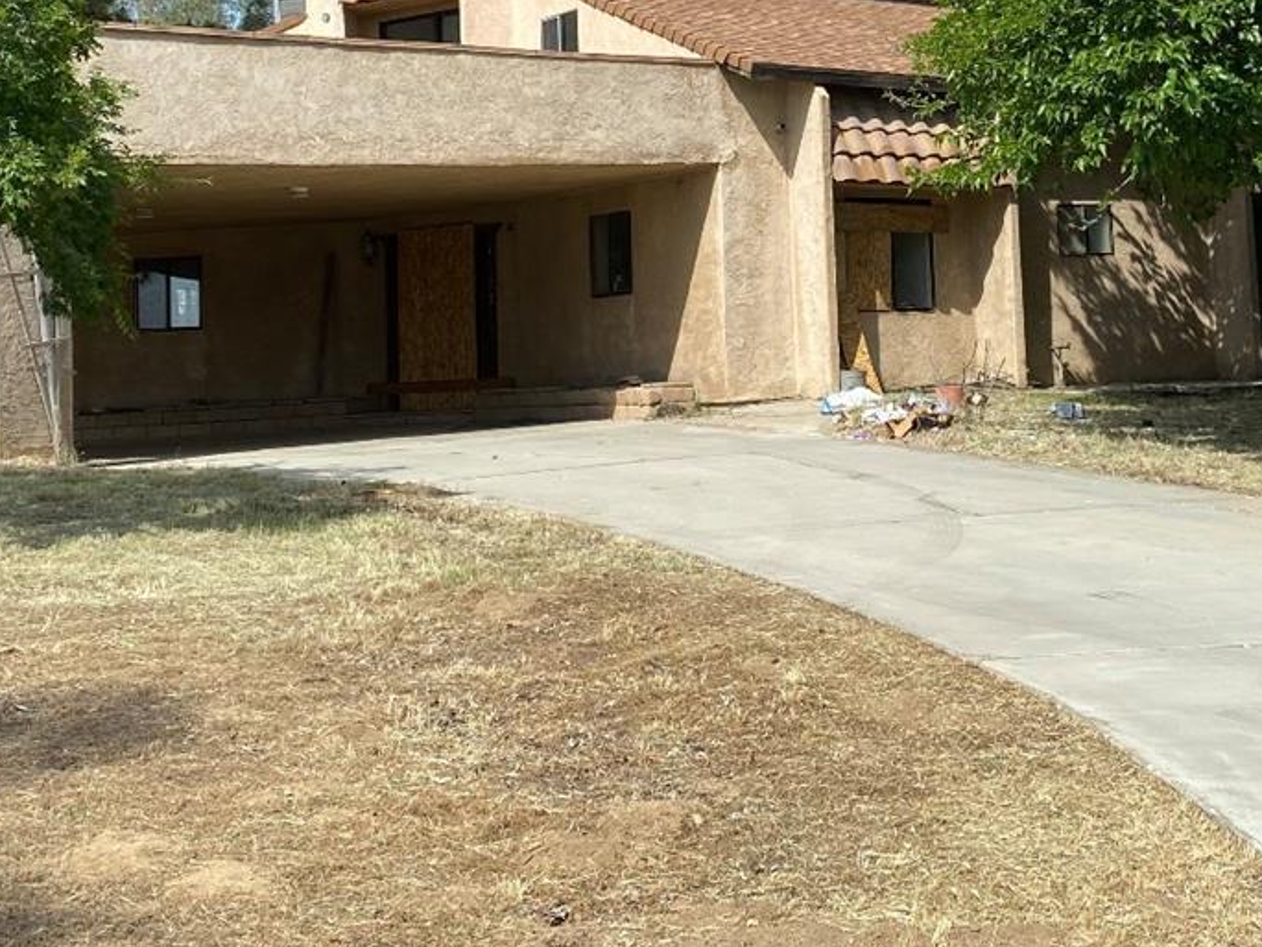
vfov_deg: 25.3
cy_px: 207
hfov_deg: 33.4
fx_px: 2078
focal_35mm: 57
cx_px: 856
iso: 32
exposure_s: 1/2513
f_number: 1.8
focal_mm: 4.25
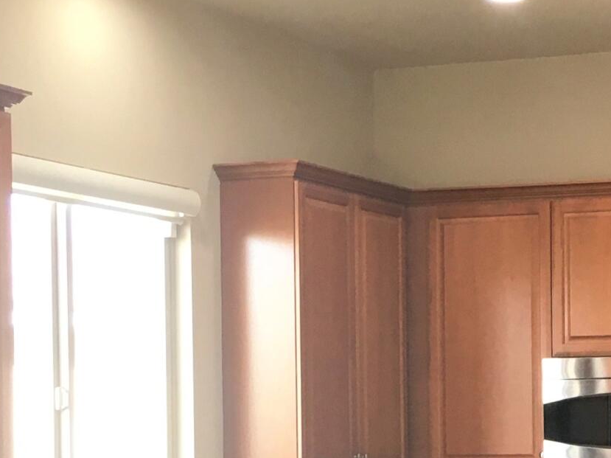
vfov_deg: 13.9
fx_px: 1853
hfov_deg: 18.1
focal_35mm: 105
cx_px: 659
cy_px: 468
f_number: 2.2
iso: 32
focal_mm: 4.15
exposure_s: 1/30
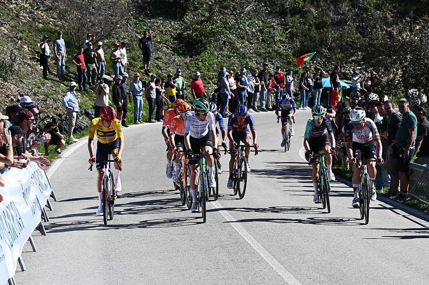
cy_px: 142
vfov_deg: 8.3
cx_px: 214
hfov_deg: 12.5
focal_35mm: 165
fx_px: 1966
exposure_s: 1/1000
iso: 250
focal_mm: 110
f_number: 7.1
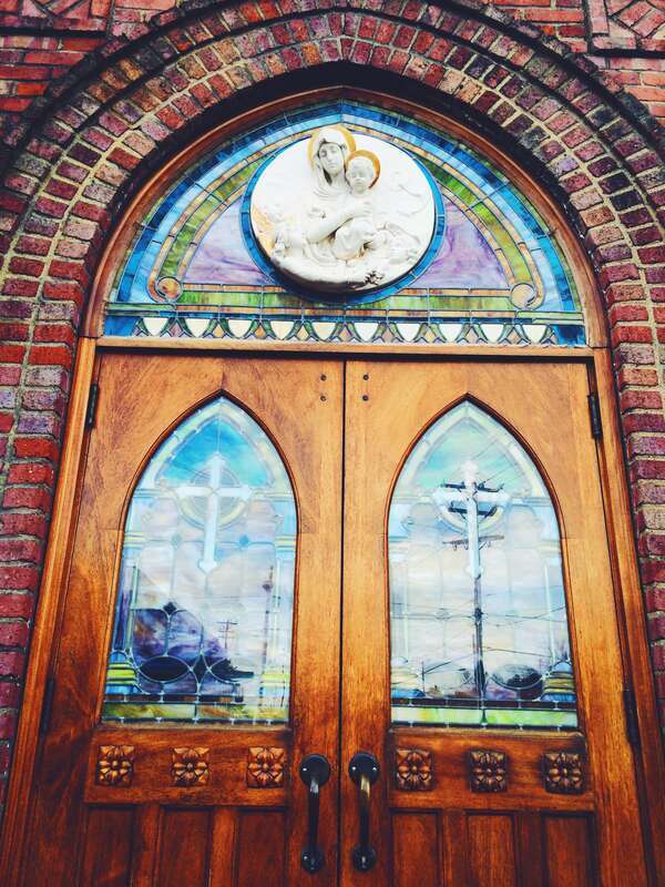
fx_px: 743
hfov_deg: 48.2
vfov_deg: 61.7
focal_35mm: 29
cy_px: 444
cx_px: 332
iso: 32
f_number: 2.2
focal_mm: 4.15
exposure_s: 1/562
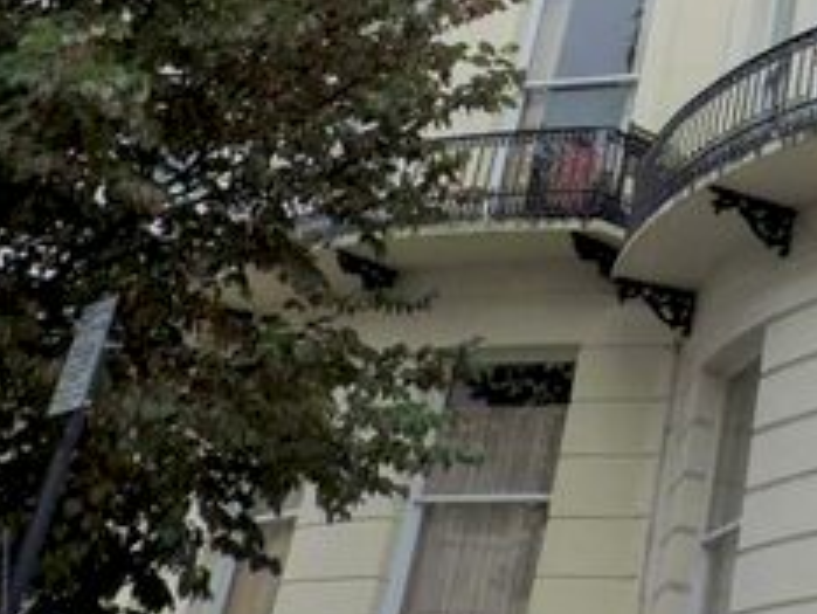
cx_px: 1045
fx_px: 1700
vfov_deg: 19.1
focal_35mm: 72
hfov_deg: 23.9
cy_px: -156
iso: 100
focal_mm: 4.3
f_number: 3
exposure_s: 1/160
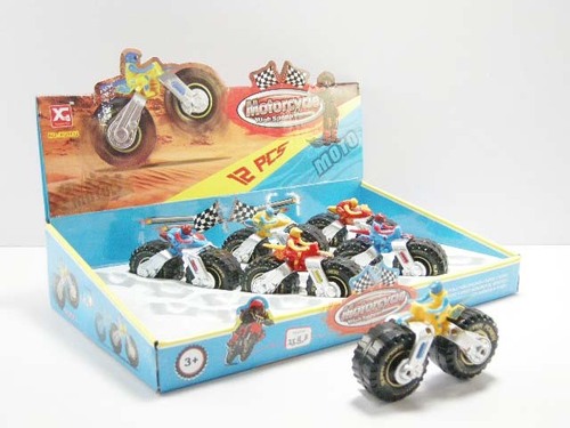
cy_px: 214
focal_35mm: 47
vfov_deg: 30.9
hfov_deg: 40.4
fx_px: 774
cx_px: 285
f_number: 3.1
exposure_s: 1/57.1
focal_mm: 10.1
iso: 400
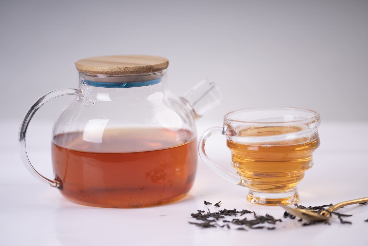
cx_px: 184
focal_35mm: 105
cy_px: 123
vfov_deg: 13.0
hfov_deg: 19.5
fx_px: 1073
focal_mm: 105
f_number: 3.2
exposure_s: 1/160
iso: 200
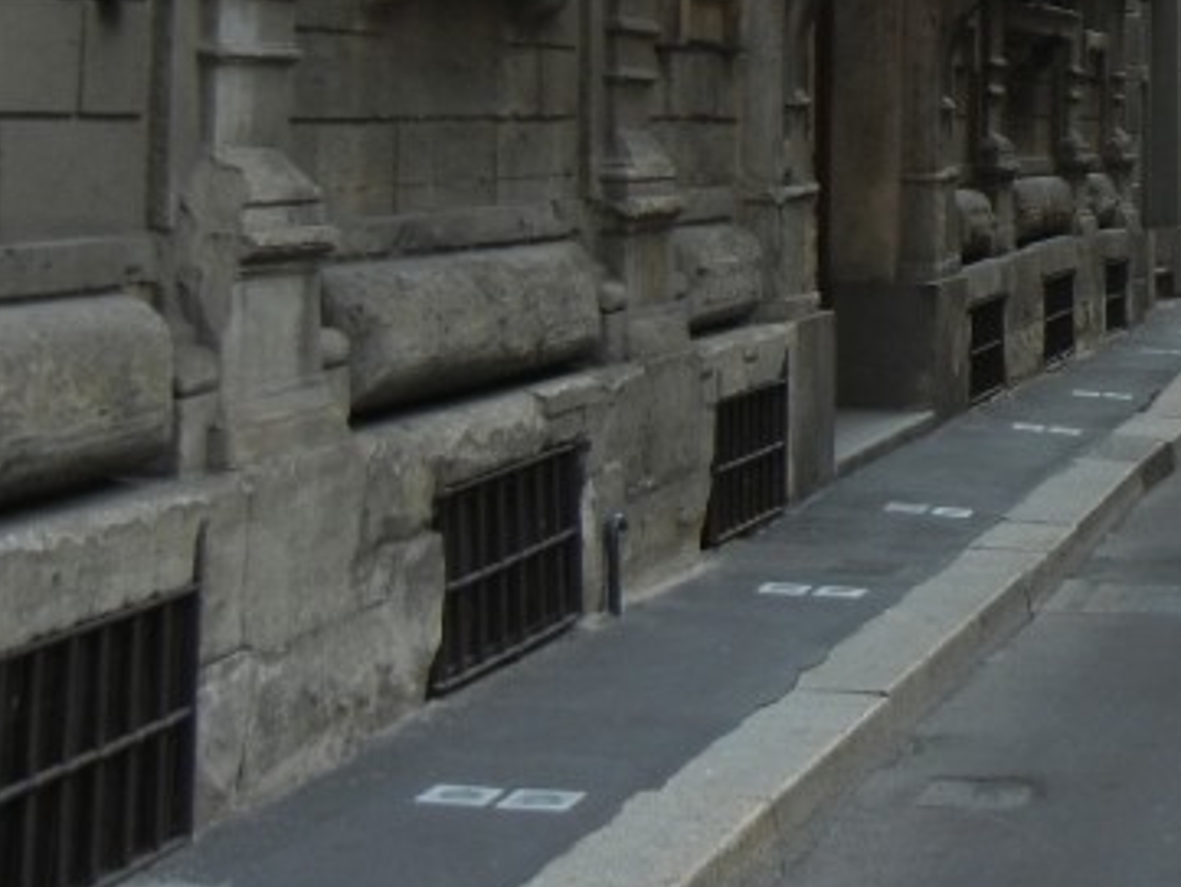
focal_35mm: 85
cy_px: -69
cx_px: 1518
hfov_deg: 21.0
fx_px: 2901
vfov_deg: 16.9
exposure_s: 1/228
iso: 160
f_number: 3.5
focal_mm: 5.4
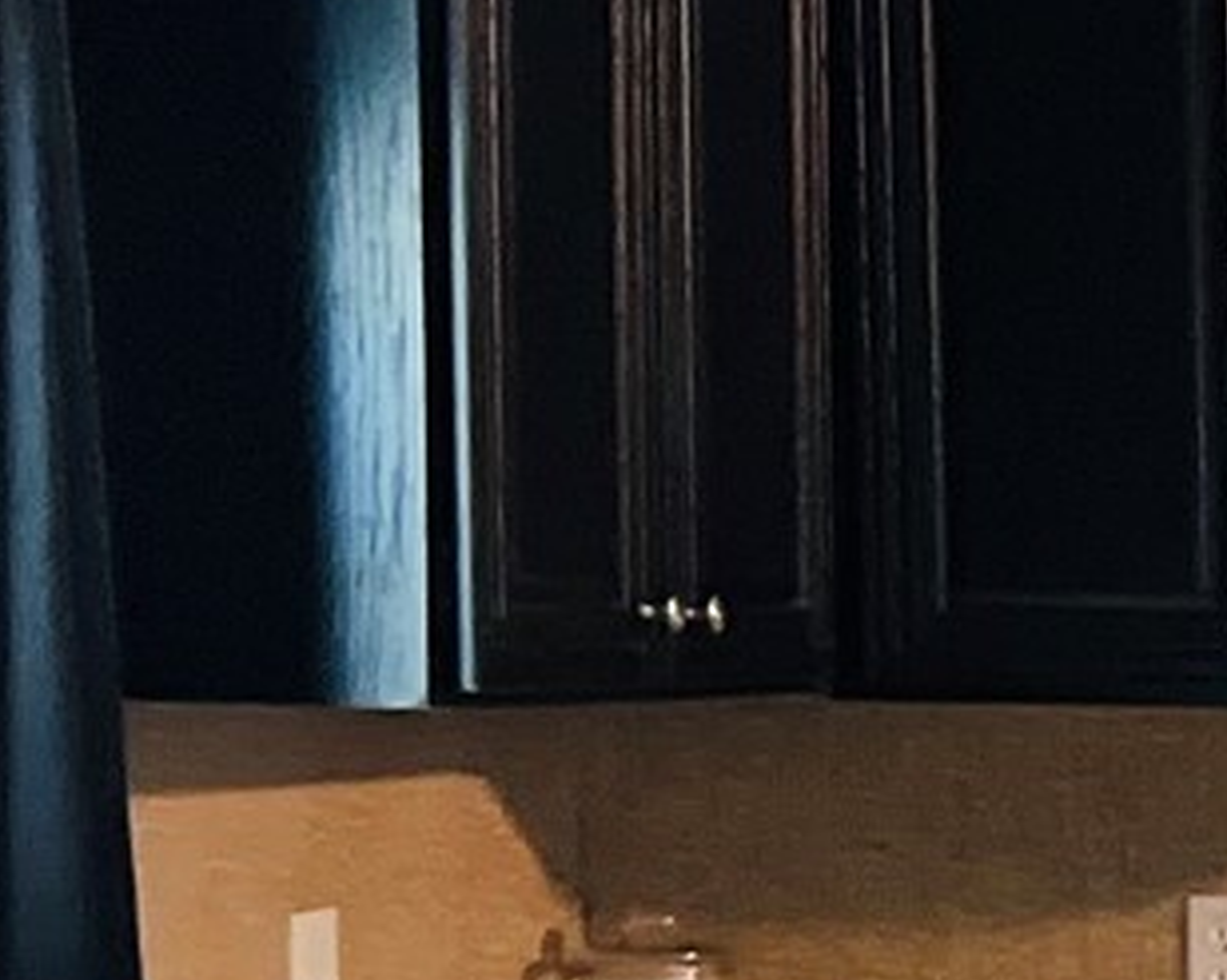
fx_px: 6133
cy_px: 1040
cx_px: 3860
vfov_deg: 9.1
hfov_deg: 9.0
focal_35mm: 169
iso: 500
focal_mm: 5.7
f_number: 1.5
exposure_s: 1/30
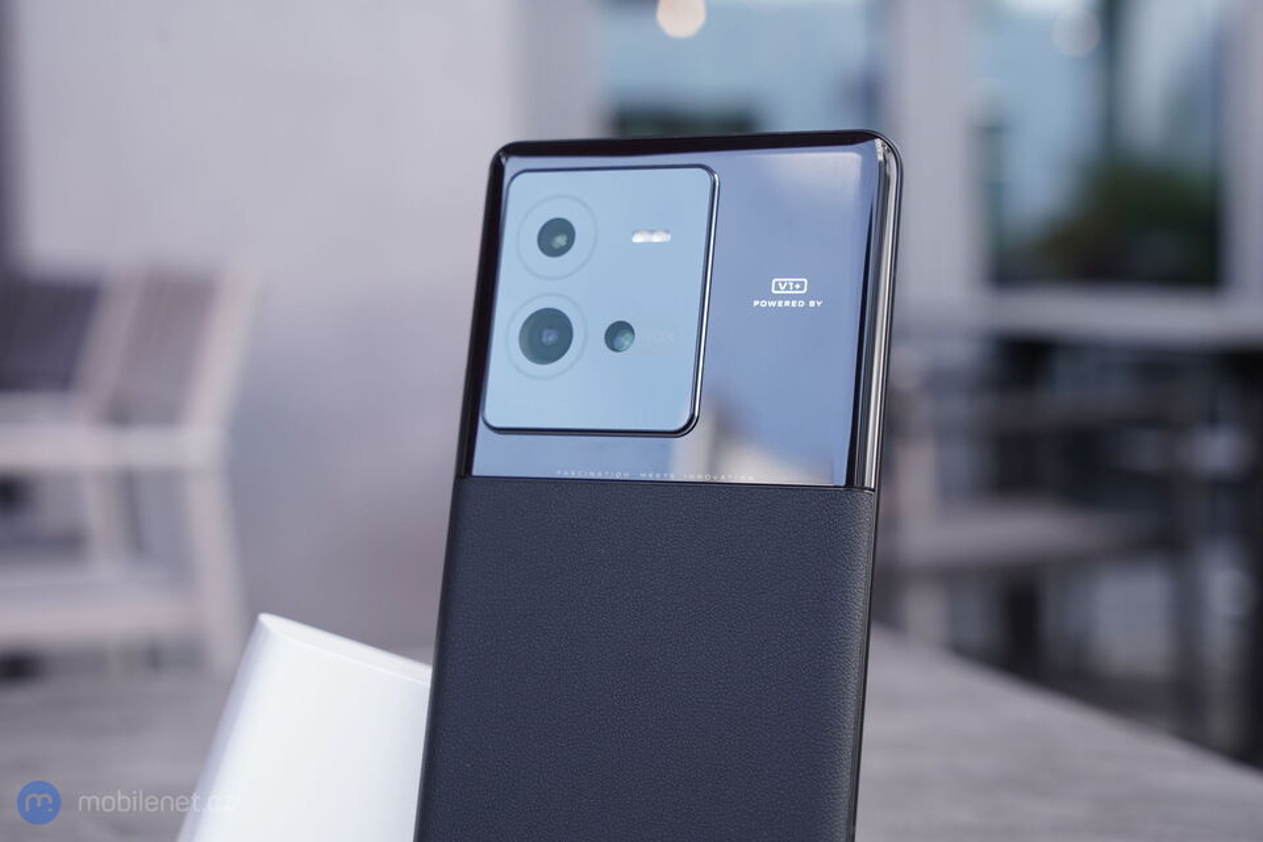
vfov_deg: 21.9
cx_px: 632
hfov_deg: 32.4
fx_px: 2175
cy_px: 421
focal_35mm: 62
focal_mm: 62
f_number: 7.1
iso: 800
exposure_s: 1/160
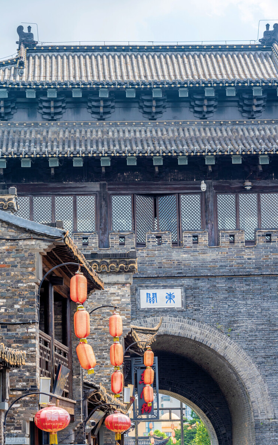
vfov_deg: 16.3
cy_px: 223
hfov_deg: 10.2
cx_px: 130
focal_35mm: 128
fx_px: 1551
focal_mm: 125
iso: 100
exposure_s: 1/80
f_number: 8
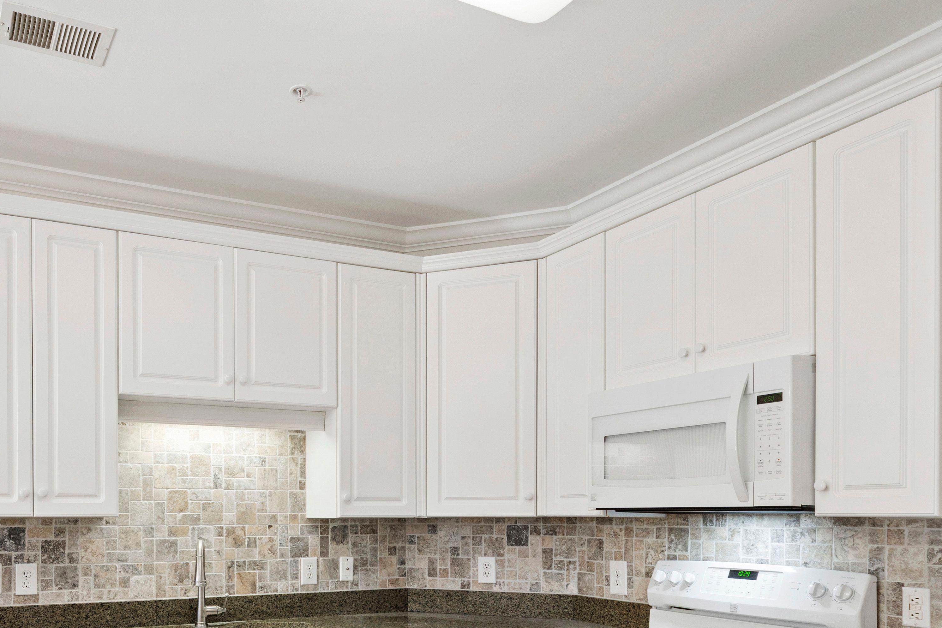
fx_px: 733
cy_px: 500
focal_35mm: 28
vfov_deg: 44.2
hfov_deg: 63.0
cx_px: 280
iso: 100
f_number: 8
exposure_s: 1/4
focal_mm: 10
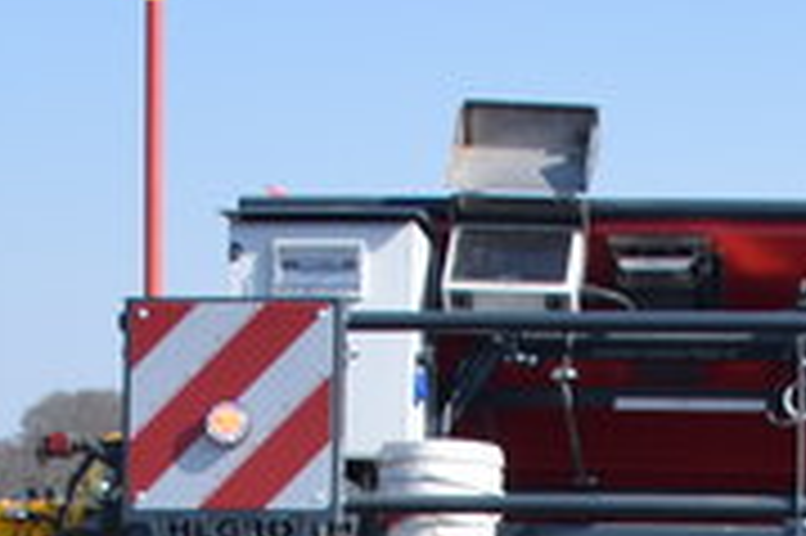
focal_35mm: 151
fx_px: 3378
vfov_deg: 8.5
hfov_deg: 13.4
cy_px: 1178
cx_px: 779
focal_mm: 18
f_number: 5.6
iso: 400
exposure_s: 1/1600
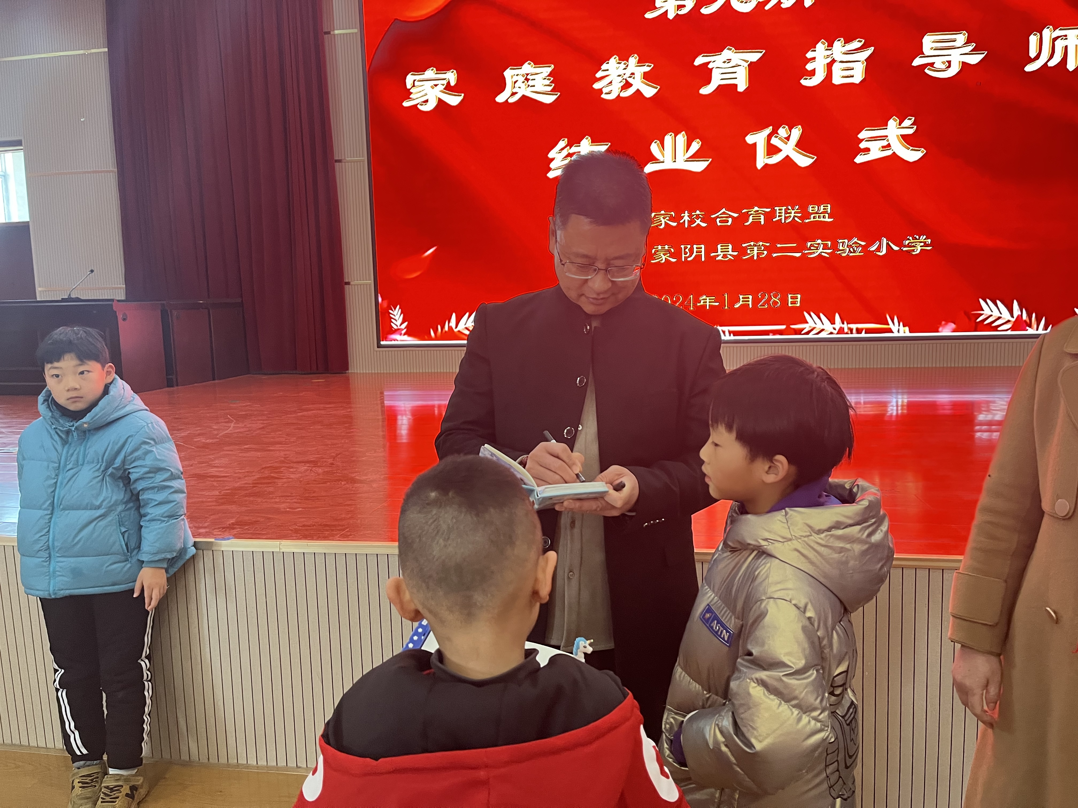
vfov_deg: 53.1
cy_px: 404
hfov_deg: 67.3
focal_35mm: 26
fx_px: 810
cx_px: 539
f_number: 1.6
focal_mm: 5.1
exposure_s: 1/60
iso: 160
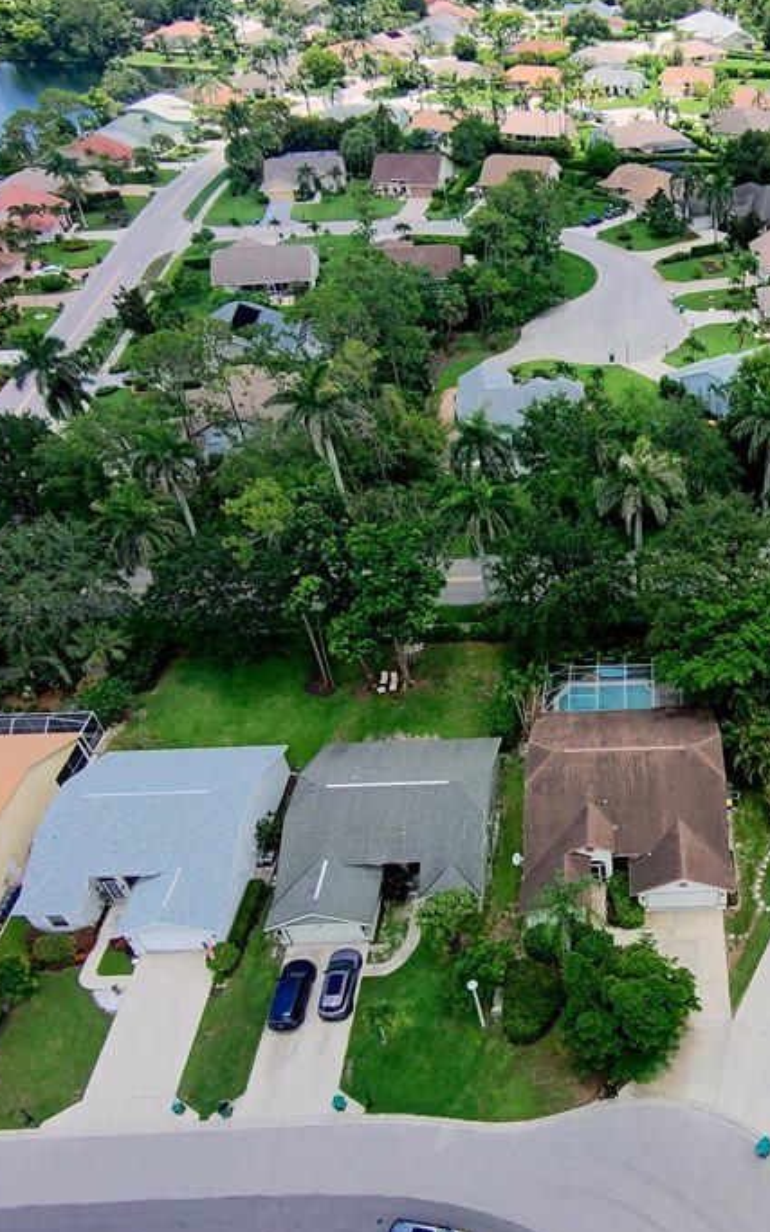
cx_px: 665
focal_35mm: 27
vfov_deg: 68.3
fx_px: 906
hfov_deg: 42.9
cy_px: 651
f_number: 2.8
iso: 100
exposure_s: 1/714
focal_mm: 17
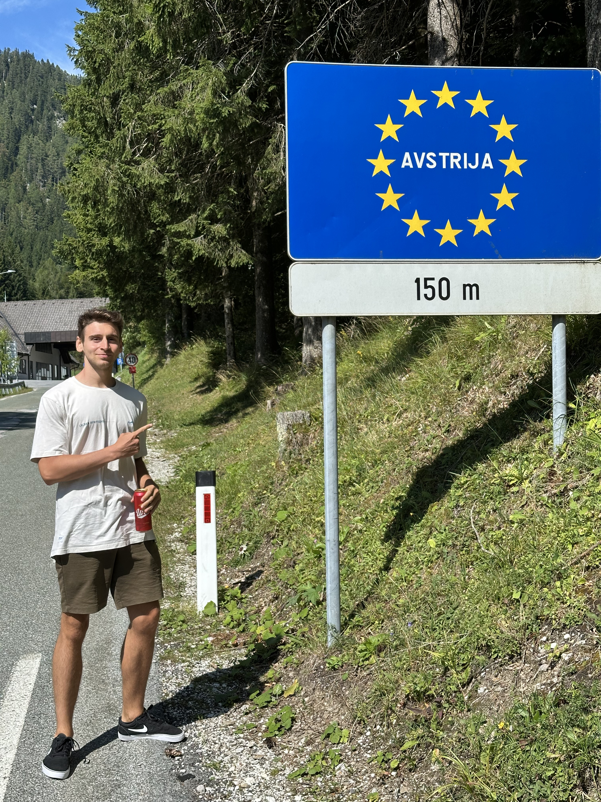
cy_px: 401
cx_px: 300
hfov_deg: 30.3
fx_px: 1111
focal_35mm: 48
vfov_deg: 39.7
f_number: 1.78
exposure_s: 1/3367
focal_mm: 6.86
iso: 64
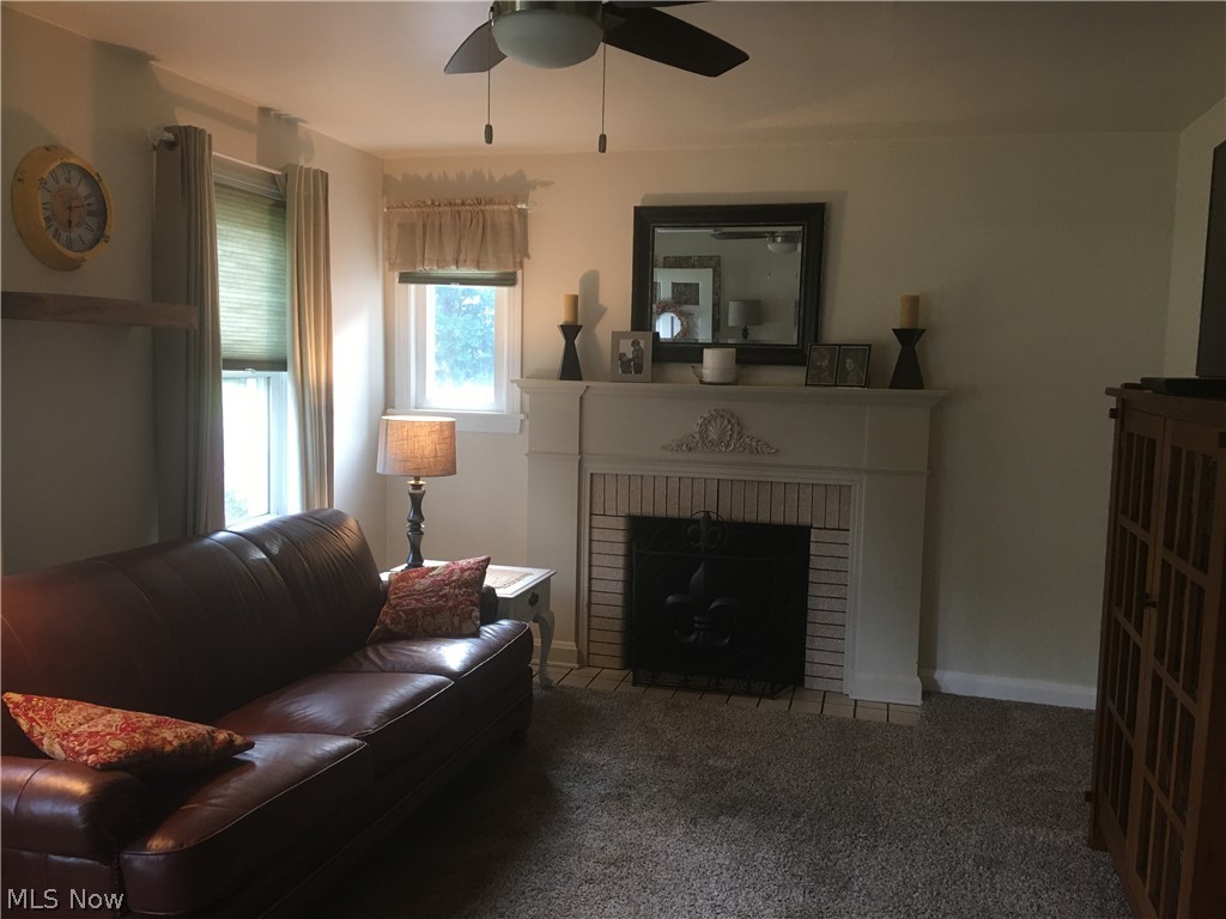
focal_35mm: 29
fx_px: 1027
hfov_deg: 61.7
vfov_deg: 48.2
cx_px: 613
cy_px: 460
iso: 50
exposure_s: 1/15
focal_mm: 4.15
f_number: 2.2
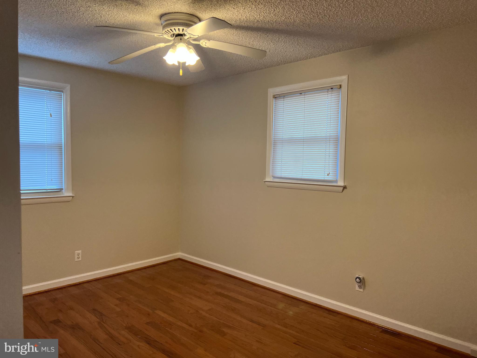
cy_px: 179
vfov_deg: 53.1
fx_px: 358
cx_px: 238
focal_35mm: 26
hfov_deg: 67.3
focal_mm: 5.7
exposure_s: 1/120
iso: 100
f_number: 1.5
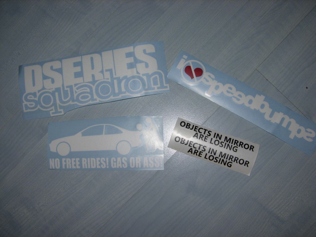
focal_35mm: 36
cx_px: 158
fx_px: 329
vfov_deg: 39.7
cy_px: 118
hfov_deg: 51.4
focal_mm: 7.5
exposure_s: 1/45.2
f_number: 3.8
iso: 50
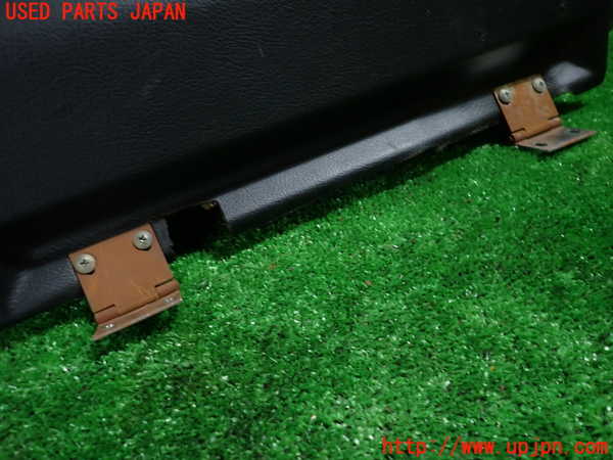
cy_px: 230
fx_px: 443
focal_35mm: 25
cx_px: 306
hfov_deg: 69.4
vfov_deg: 54.9
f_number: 2
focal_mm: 4.5
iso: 200
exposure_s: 1/30
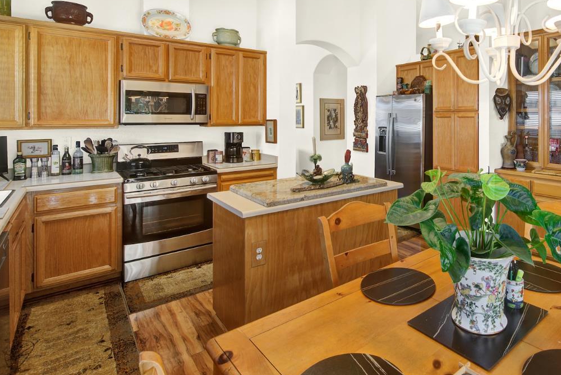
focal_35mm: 21
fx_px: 327
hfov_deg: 77.3
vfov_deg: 58.0
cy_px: 121
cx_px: 394
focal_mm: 14
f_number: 14
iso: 100
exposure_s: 1/6
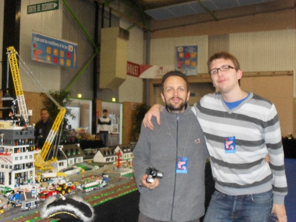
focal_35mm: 42
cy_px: 111
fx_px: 359
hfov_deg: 44.8
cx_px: 148
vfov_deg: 34.3
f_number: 3.6
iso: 320
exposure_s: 1/45
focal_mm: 7.5
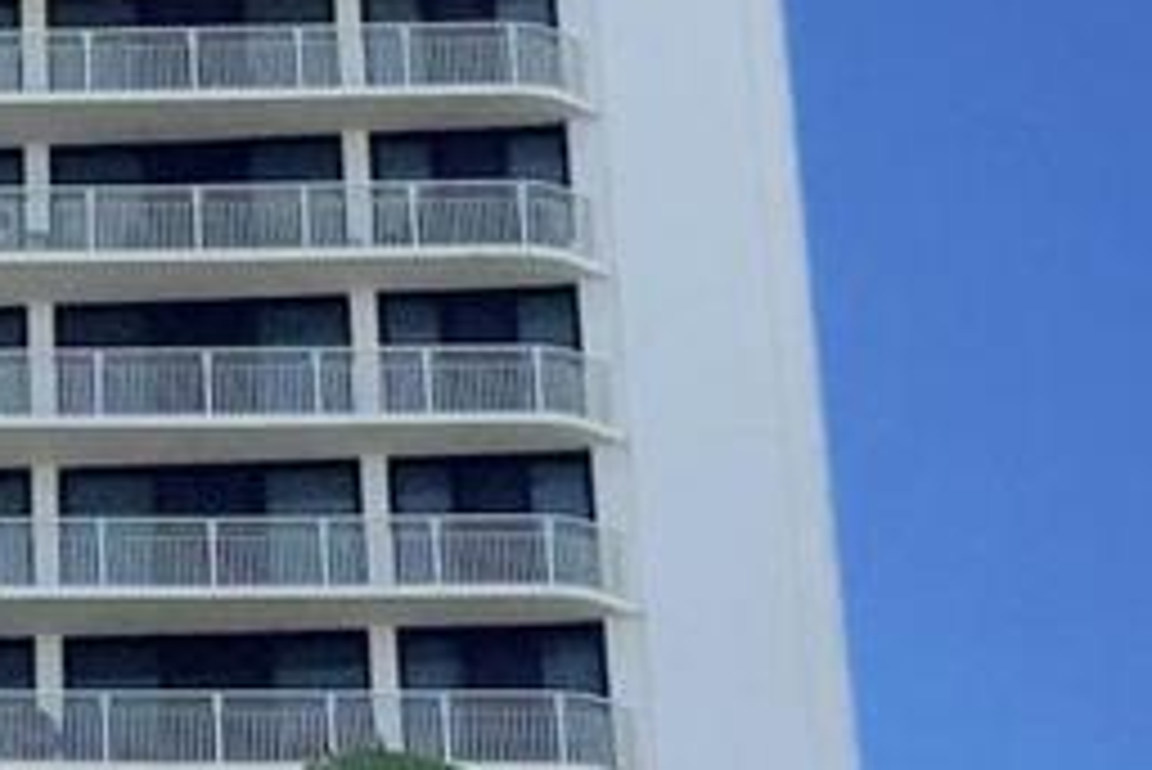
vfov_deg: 7.4
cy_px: -662
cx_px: -562
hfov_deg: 10.9
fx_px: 5795
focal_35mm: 181
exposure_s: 1/1721
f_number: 2.2
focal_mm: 4.15
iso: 32
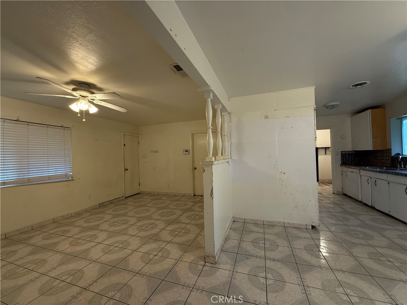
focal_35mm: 14
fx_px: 165
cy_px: 152
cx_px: 204
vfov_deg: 85.7
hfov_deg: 102.1
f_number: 2.2
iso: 200
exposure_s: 1/60
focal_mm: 2.22
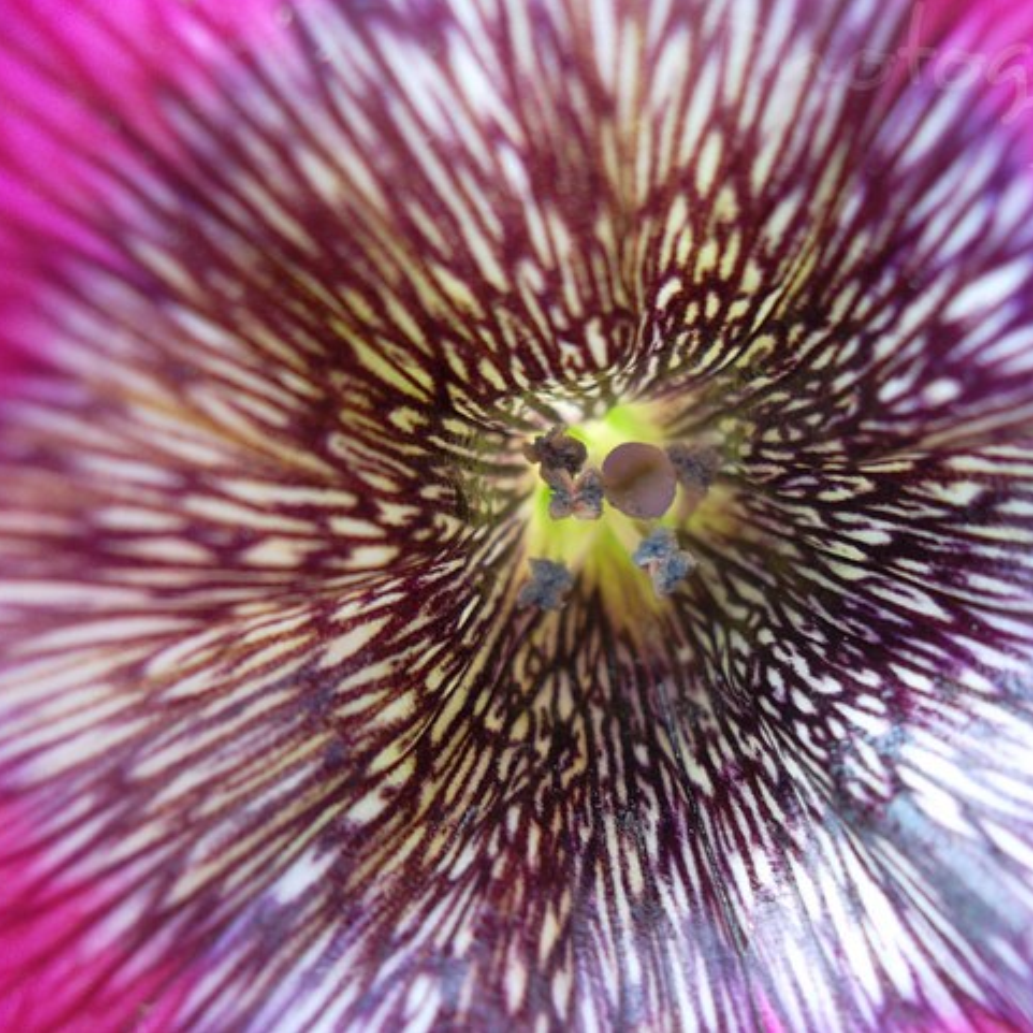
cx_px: 630
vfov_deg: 51.1
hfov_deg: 50.7
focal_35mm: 32
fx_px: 1080
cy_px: 515
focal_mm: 4.9
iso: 80
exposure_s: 1/45
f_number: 3.5
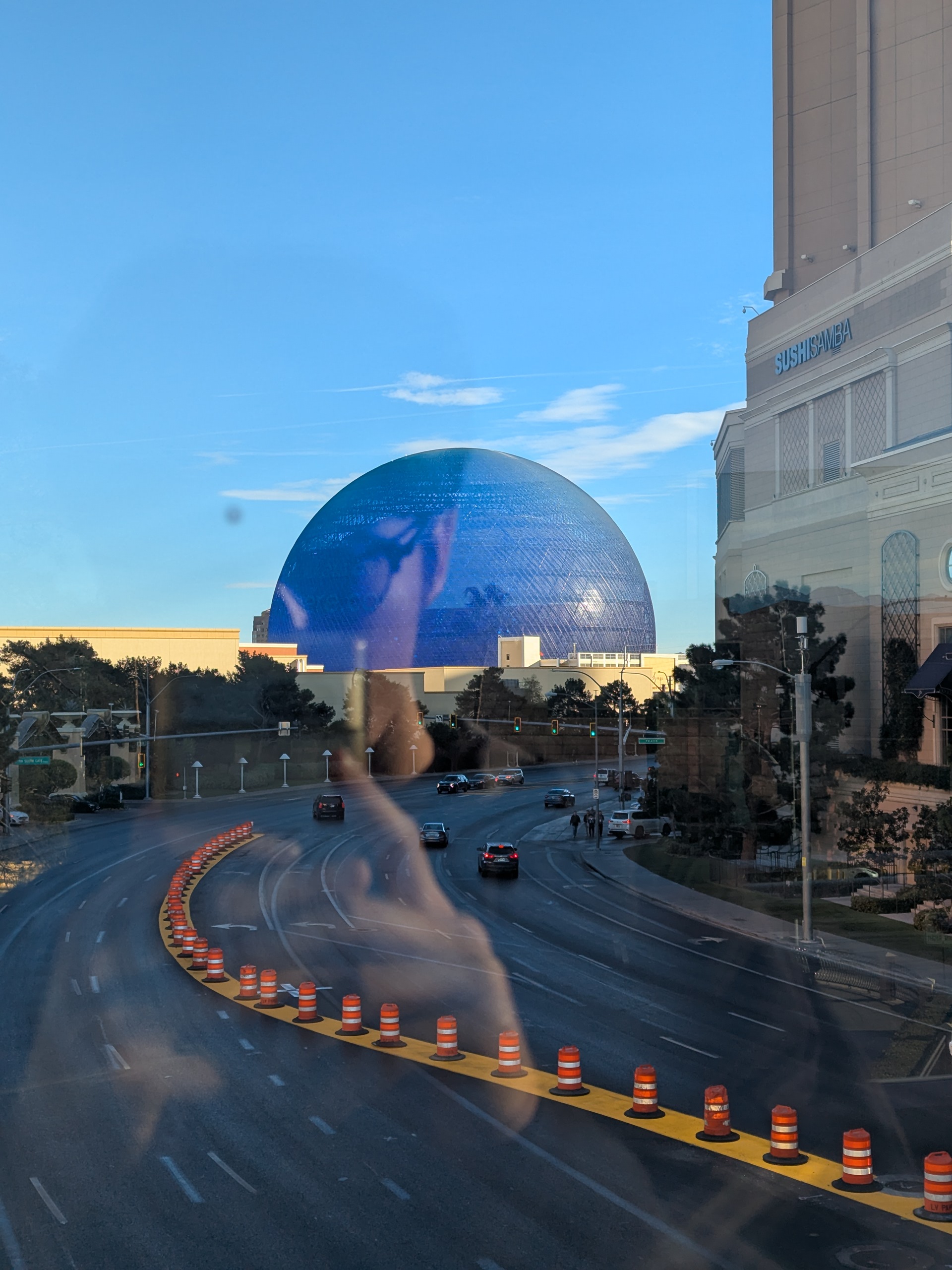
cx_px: 476
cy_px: 635
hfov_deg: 30.3
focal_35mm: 48
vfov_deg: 39.7
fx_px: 1760
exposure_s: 1/986
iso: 44
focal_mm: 6.81
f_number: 1.85
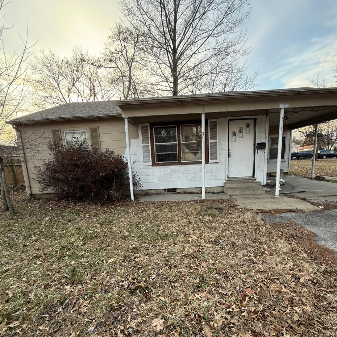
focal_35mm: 17
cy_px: 192
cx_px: 169
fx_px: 187
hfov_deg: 84.0
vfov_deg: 83.5
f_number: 2.2
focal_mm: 2.22
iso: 64
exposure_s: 1/112
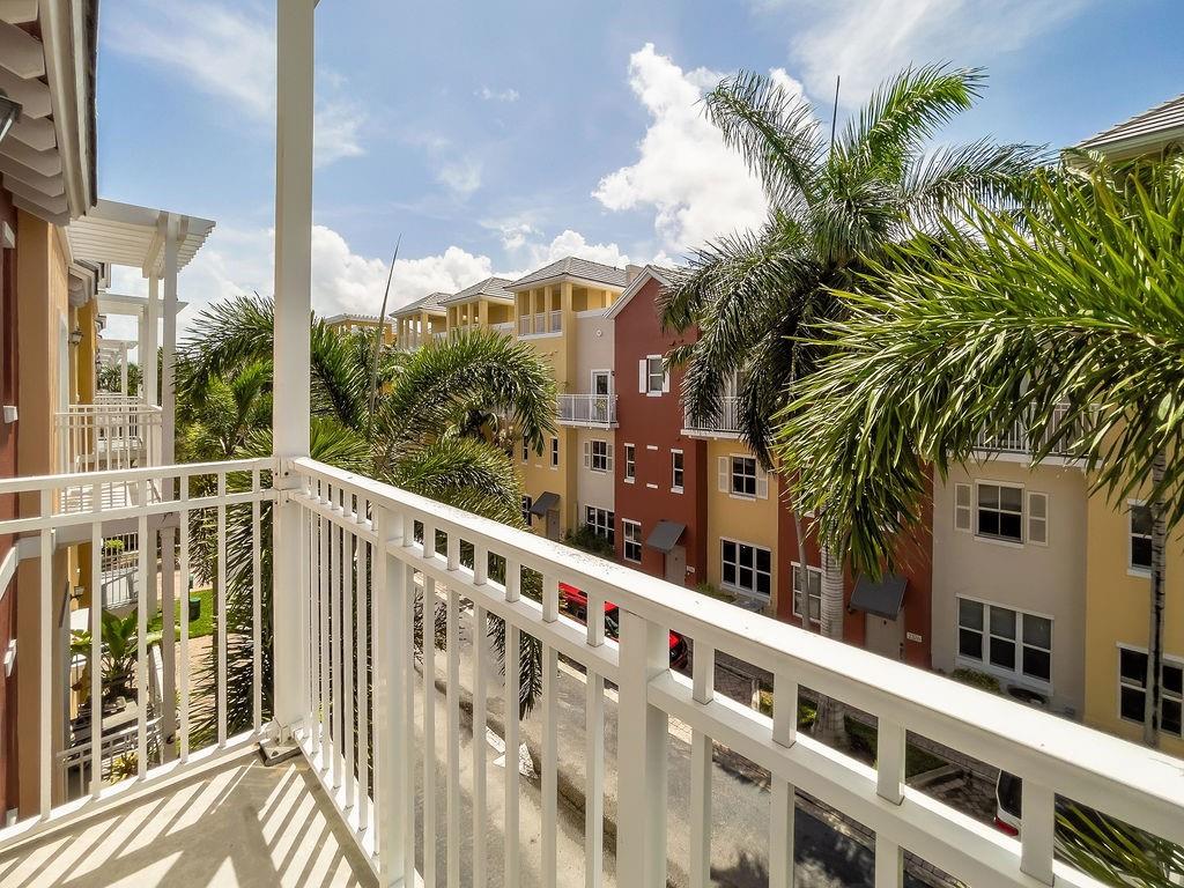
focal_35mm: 13
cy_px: 444
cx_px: 592
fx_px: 445
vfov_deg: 89.9
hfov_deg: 106.2
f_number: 2.4
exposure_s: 1/1100
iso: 25
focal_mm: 1.54
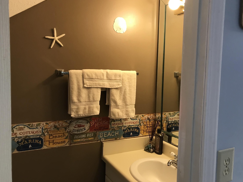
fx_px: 211
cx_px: 121
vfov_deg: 46.8
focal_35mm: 30
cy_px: 88
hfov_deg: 60.0
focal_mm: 3.99
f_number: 1.8
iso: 40
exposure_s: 1/30
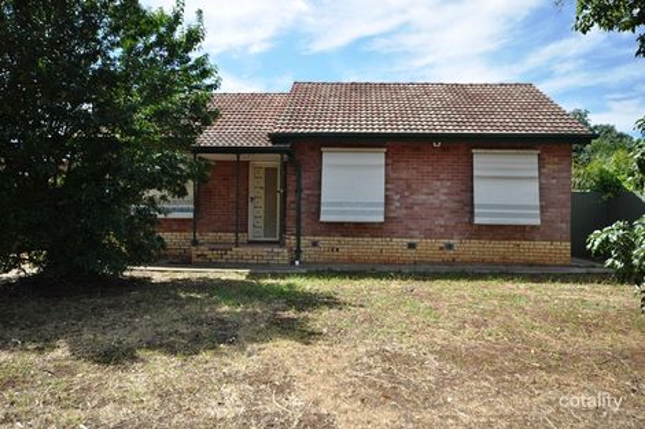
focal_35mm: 30
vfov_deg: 43.6
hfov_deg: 61.9
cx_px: 322
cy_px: 214
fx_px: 537
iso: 200
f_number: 8
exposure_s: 1/320
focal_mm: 20
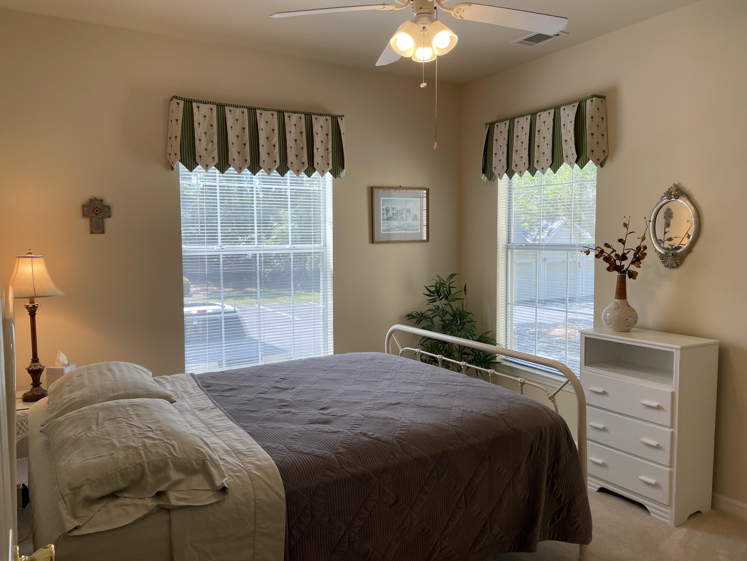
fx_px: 561
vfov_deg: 53.1
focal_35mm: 26
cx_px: 374
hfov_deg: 67.3
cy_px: 280
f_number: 1.6
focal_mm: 4.2
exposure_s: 1/198
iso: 32
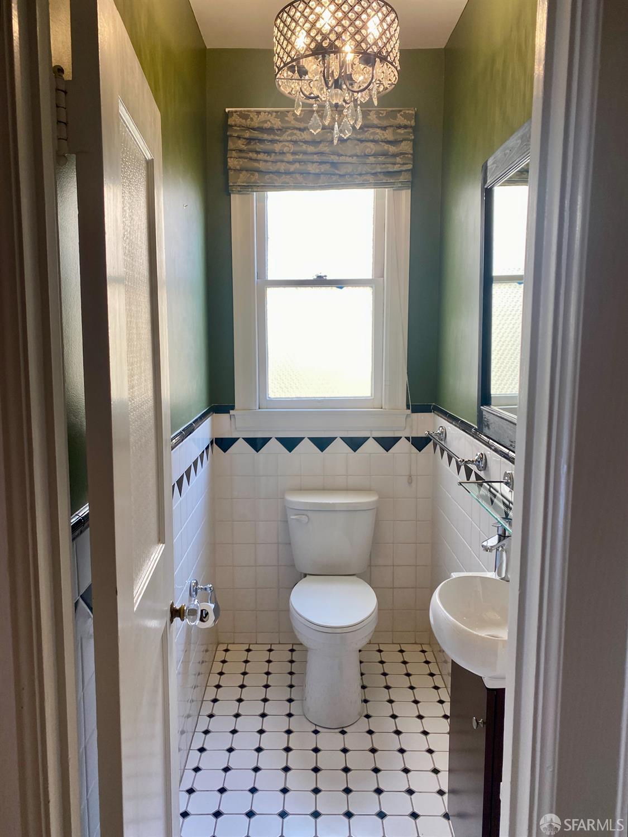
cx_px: 314
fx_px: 629
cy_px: 418
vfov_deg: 67.3
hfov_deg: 53.1
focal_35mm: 26
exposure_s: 1/60
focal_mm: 4.25
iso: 64
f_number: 1.8
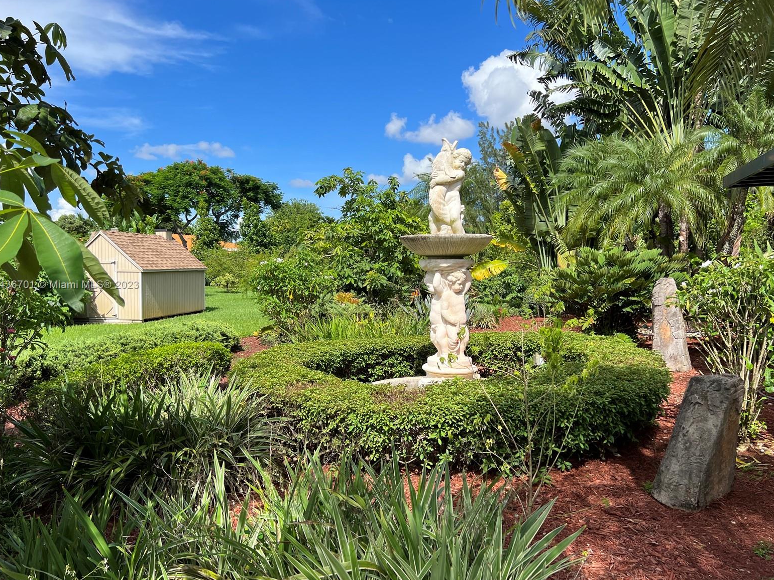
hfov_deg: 65.3
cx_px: 380
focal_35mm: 27
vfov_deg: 51.4
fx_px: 604
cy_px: 285
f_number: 1.5
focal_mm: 5.7
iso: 50
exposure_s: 1/3165
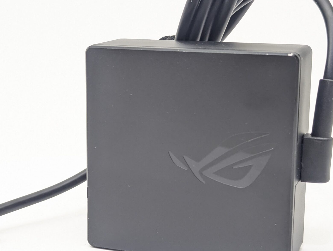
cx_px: 130
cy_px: 134
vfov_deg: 18.7
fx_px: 761
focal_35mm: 79
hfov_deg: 24.6
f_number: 1.85
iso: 127
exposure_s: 1/90
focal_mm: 6.81
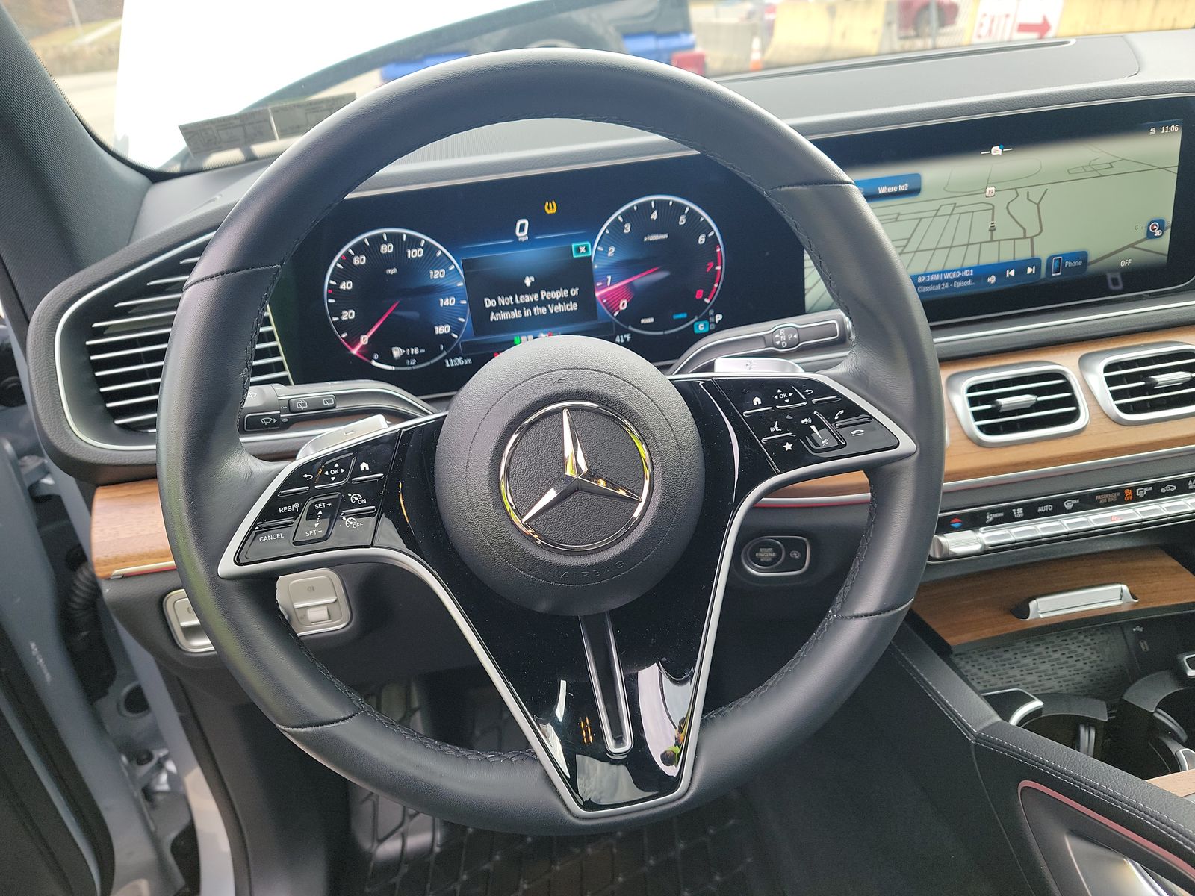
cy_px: 448
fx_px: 829
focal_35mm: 24
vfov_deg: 56.8
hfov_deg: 71.6
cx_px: 598
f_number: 1.8
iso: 65
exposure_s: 1/59
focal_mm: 6.7
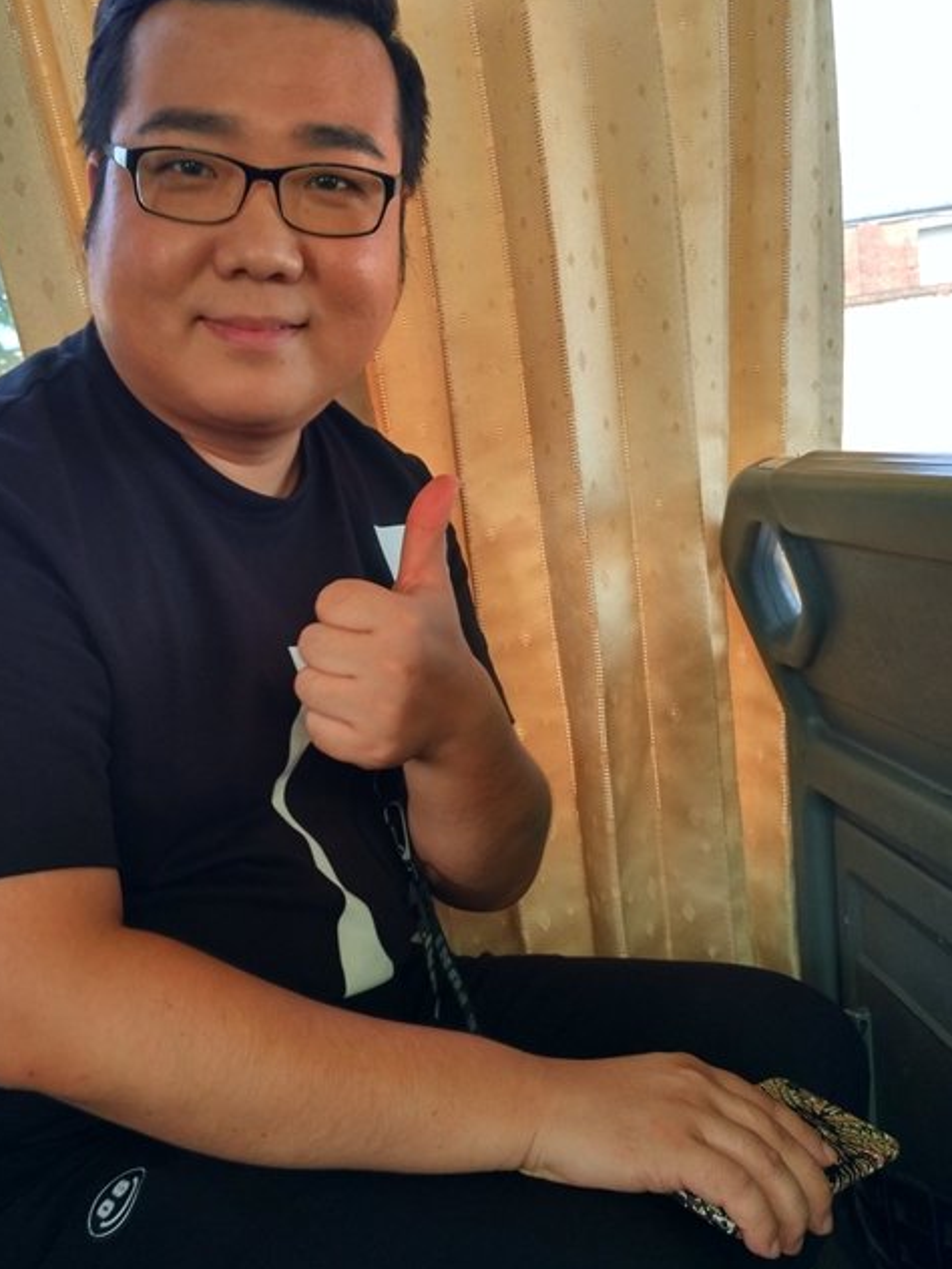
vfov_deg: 49.0
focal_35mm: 38
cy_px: 667
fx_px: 1393
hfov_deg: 37.5
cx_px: 366
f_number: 2
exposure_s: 1/100
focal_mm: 4.12
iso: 190
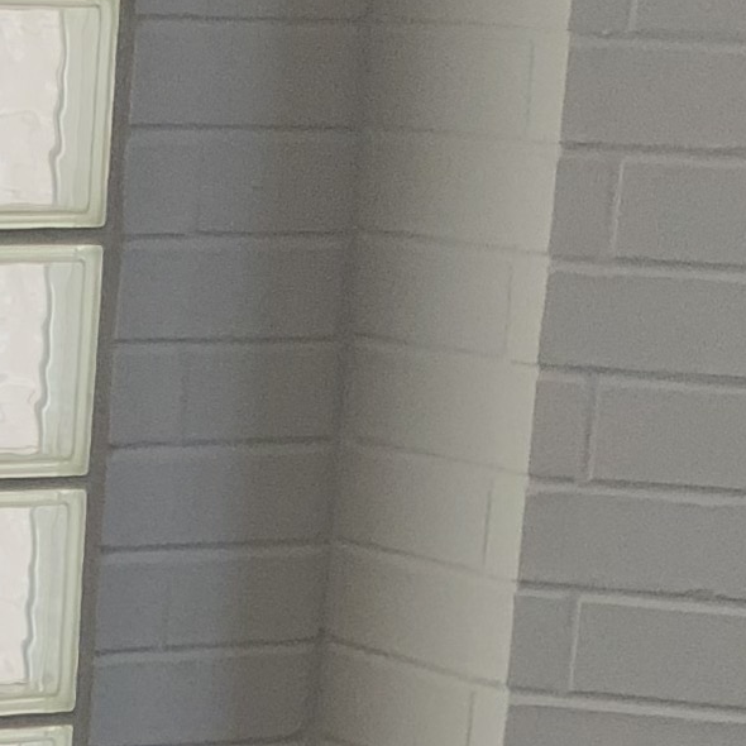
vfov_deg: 10.1
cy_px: 1071
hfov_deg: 10.1
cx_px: -314
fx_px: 4121
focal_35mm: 169
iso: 25
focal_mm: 3.99
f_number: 1.8
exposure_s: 1/50
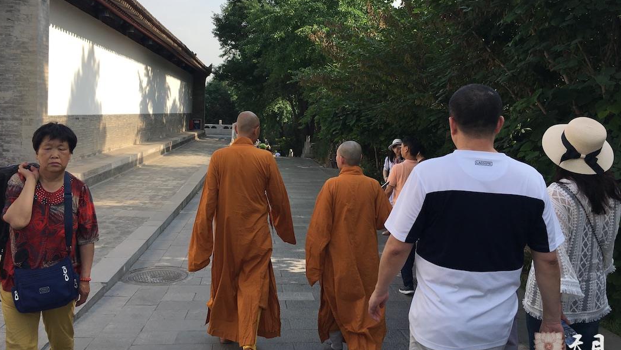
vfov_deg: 36.6
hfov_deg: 61.0
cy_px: 139
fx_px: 527
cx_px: 307
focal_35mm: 32
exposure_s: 1/845
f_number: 2.2
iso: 25
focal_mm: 4.15
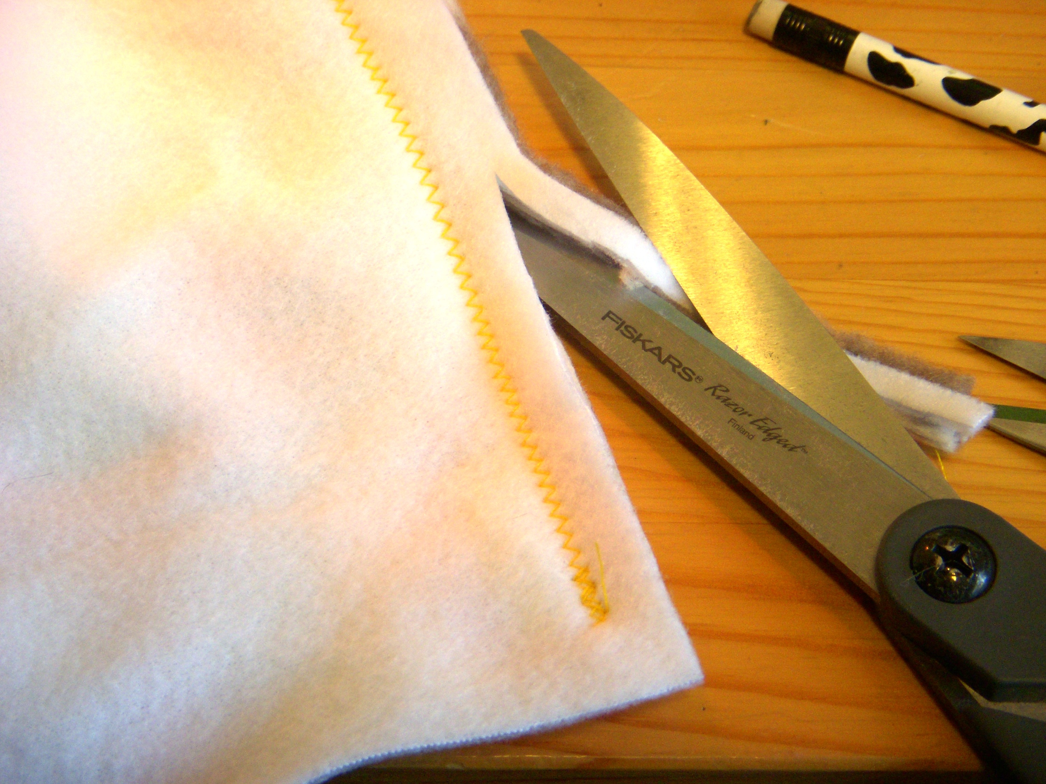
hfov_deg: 29.4
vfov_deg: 22.3
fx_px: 1994
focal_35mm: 66
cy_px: 392
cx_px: 523
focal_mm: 11
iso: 200
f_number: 3.7
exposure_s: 1/20
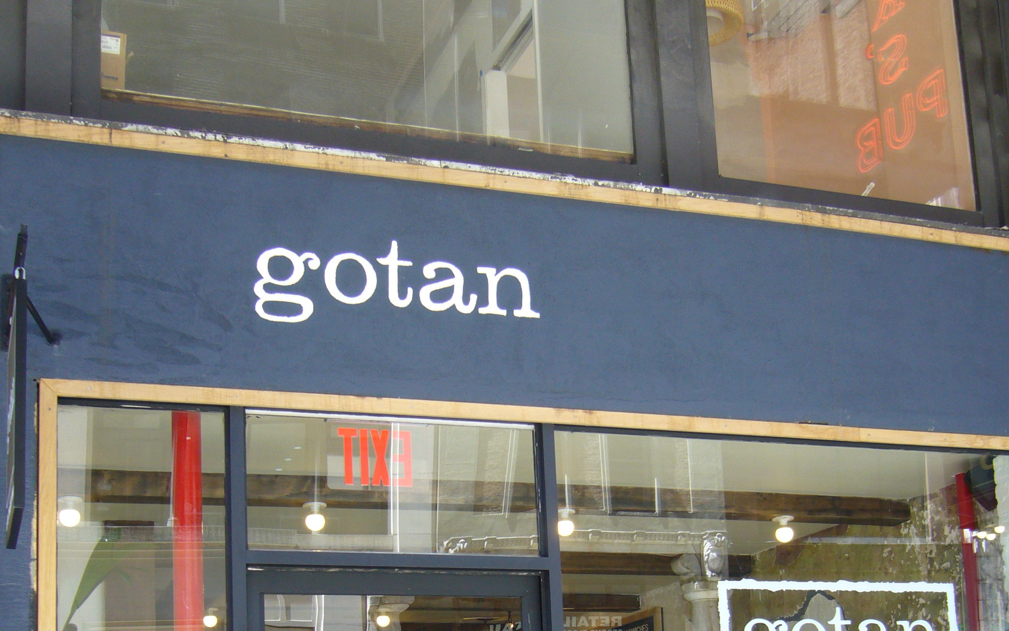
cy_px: 626
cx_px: 499
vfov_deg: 24.7
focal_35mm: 50
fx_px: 1375
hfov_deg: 40.3
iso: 80
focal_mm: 5.8
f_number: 2.8
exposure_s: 1/60
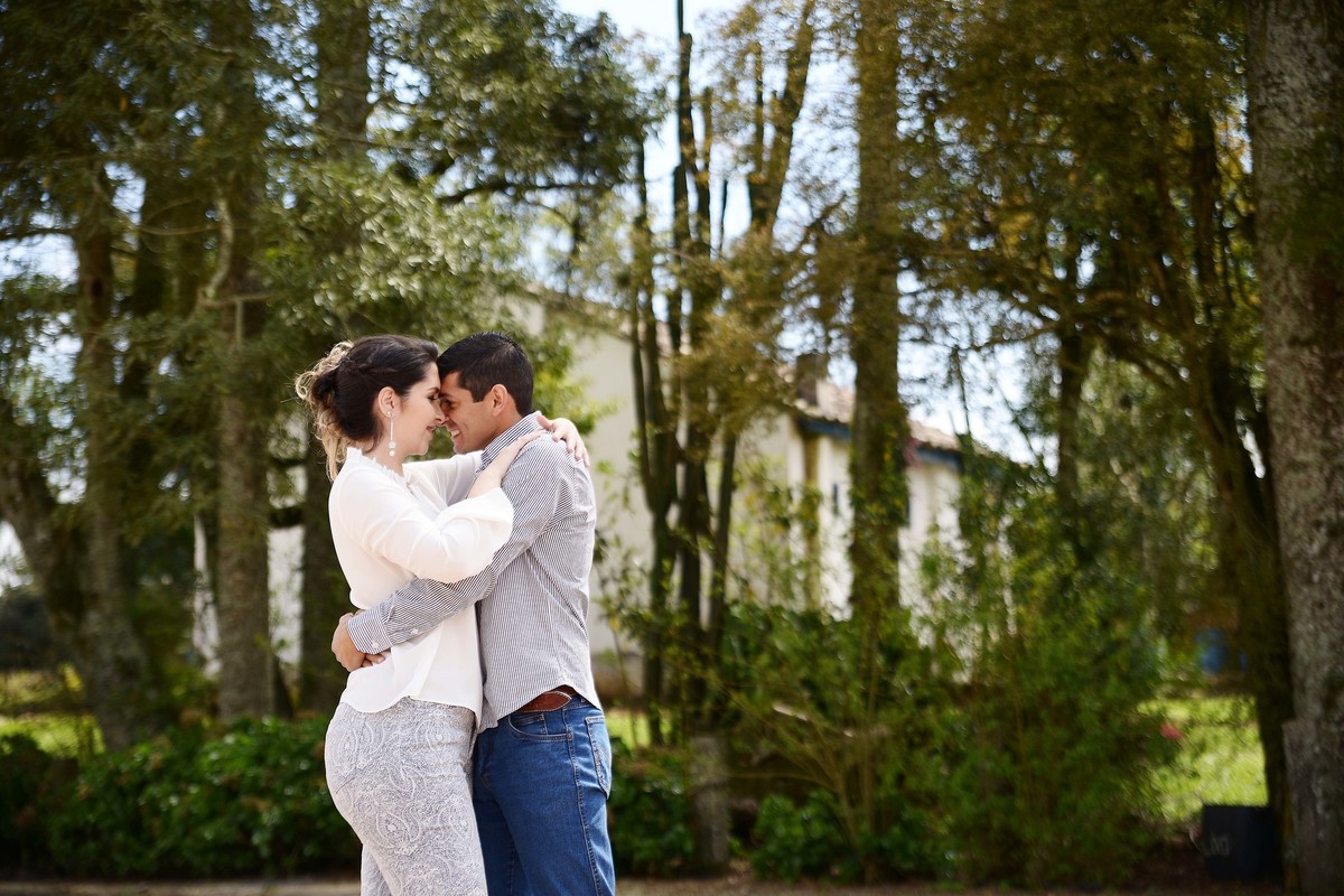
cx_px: 672
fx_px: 2613
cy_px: 448
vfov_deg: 19.5
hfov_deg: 28.8
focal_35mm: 70
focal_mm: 70
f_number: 2.8
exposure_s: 1/1250
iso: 200
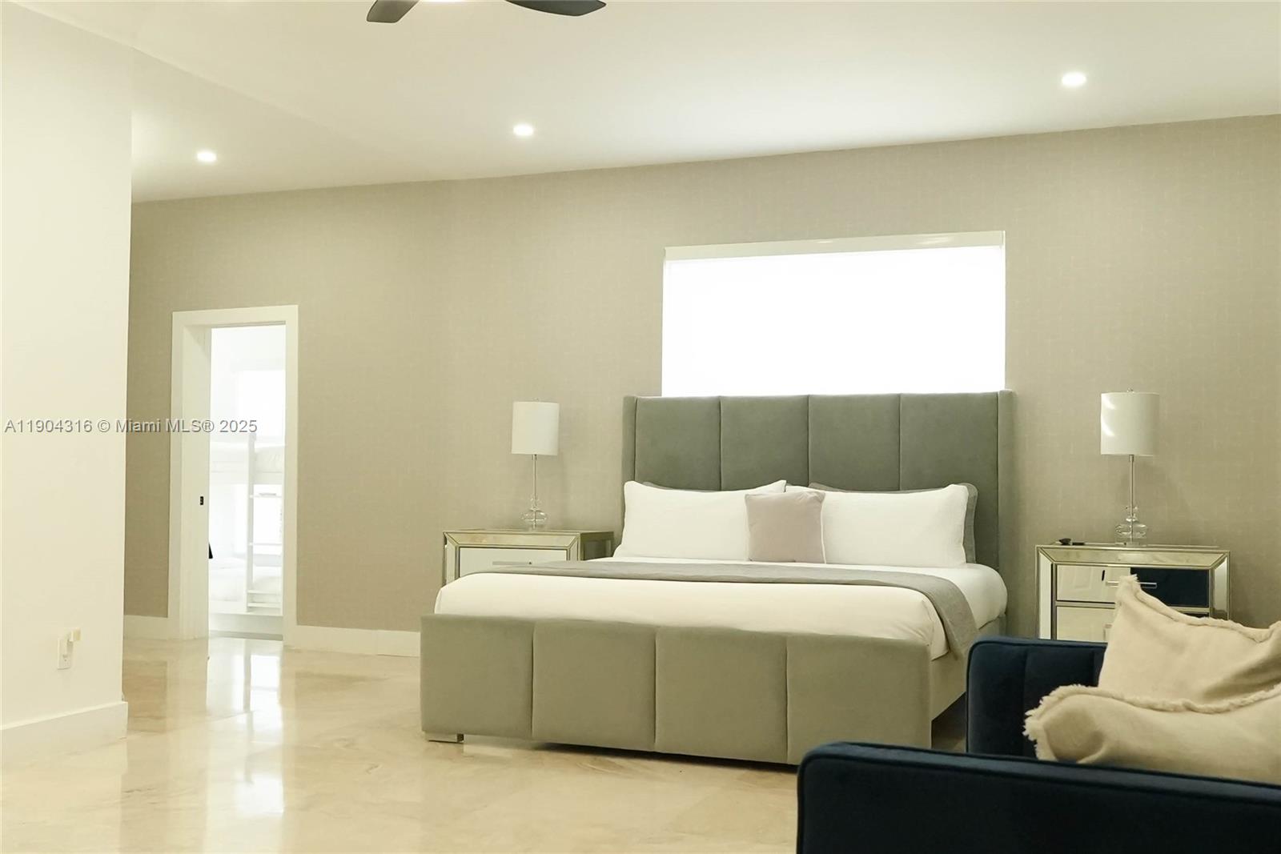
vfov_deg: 35.9
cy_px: 427
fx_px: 1317
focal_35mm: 37
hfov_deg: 51.9
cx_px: 640
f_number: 5
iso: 12800
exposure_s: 1/100
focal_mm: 25
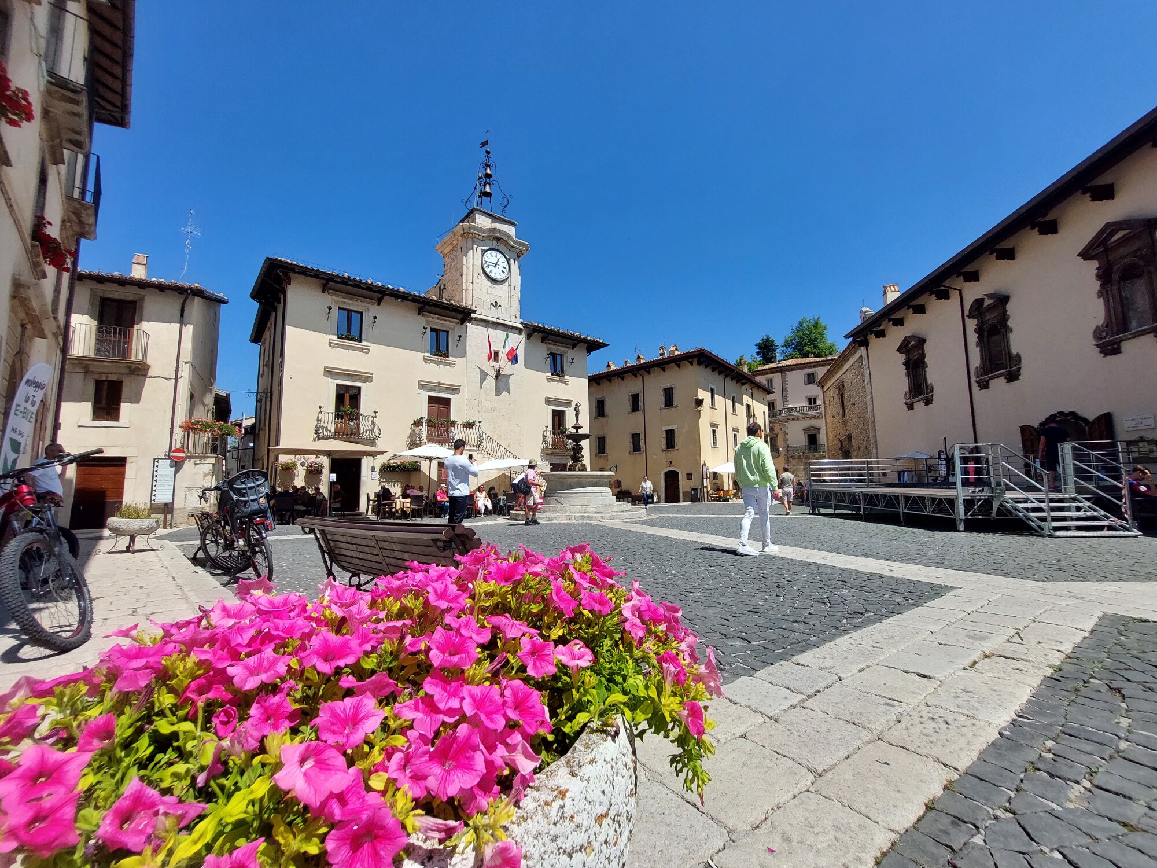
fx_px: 435
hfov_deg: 106.2
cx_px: 578
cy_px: 434
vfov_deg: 89.9
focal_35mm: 13
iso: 50
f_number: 2.2
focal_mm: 1.74
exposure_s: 1/2829
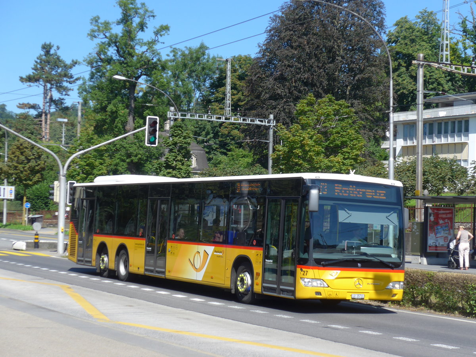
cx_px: 238
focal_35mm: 80
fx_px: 1100
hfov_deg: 24.4
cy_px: 178
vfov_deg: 18.4
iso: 80
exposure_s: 1/400
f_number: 4.4
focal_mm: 16
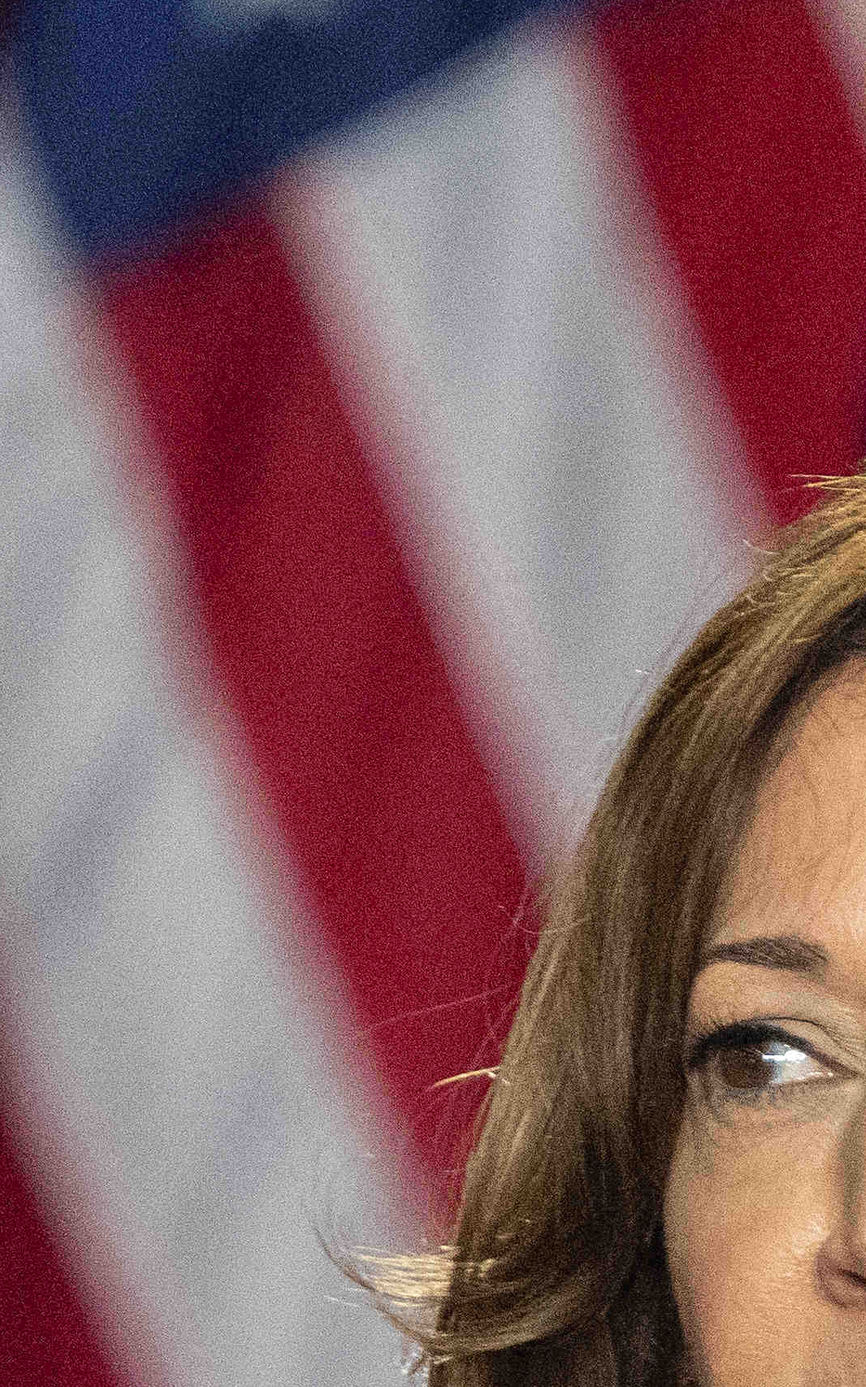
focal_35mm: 3097
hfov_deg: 0.4
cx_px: 1526
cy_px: 1753
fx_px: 116969
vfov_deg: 0.7
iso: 6400
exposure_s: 1/320
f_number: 6.3
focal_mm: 600
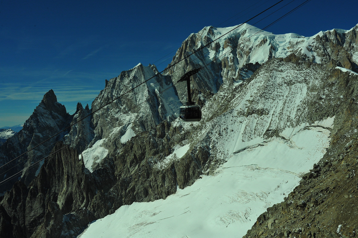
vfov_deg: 37.8
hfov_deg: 54.5
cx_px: 179
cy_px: 119
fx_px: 348
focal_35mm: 35
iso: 1000
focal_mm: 35
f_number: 16
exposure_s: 1/4000
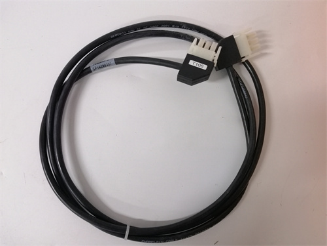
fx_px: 246
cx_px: 164
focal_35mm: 26
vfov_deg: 53.1
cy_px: 123
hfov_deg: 67.3
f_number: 2.2
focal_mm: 3.81
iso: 250
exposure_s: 1/33.3
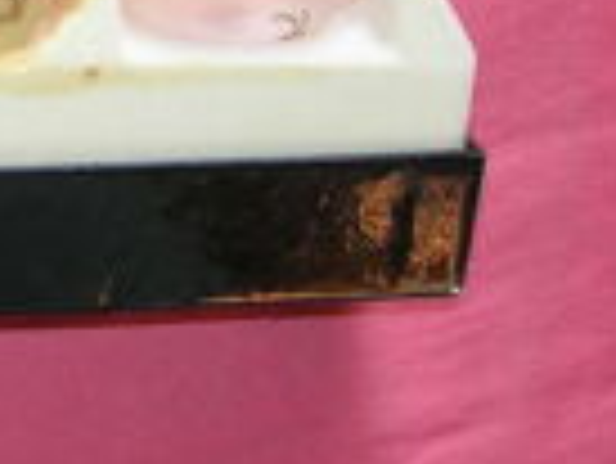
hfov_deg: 13.9
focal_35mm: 133
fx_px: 2369
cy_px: -194
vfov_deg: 10.8
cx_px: -297
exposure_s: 1/30
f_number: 2.8
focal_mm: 7.8
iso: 64
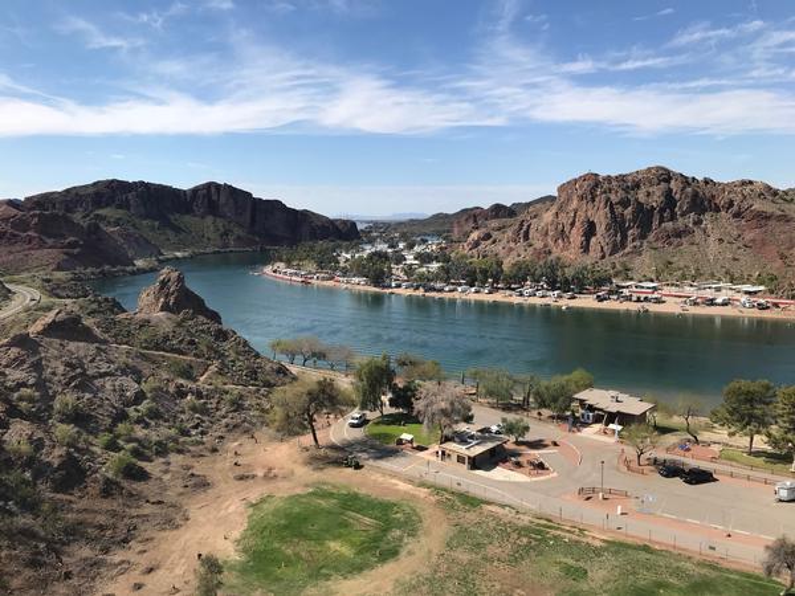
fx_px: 643
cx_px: 398
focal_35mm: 28
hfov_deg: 63.4
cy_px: 298
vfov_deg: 49.7
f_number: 1.8
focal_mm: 3.99
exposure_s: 1/2994
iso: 20
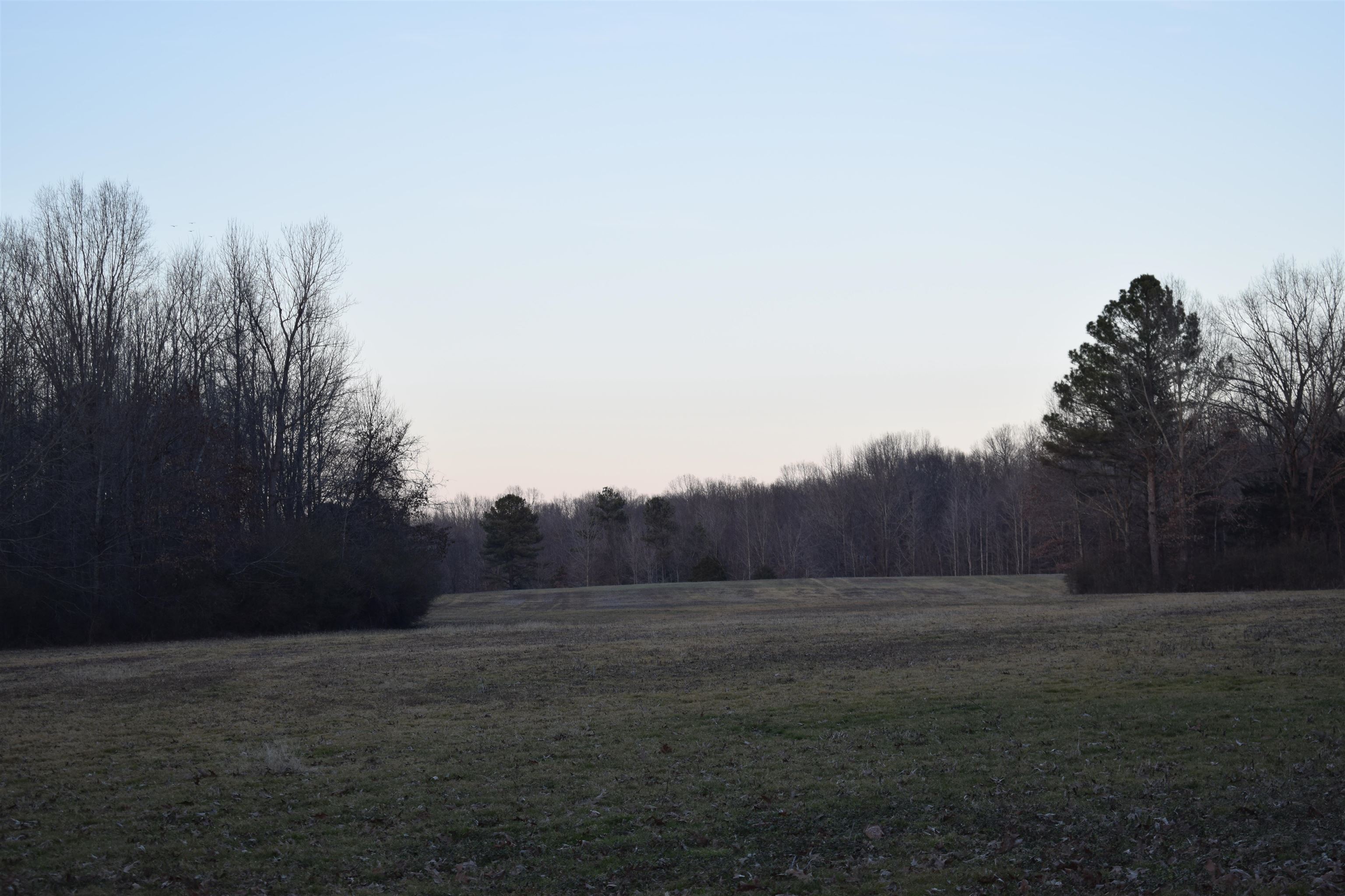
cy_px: 448
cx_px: 672
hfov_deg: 24.6
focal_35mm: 82
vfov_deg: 16.6
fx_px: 3082
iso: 100
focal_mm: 55
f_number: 5.6
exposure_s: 1/80
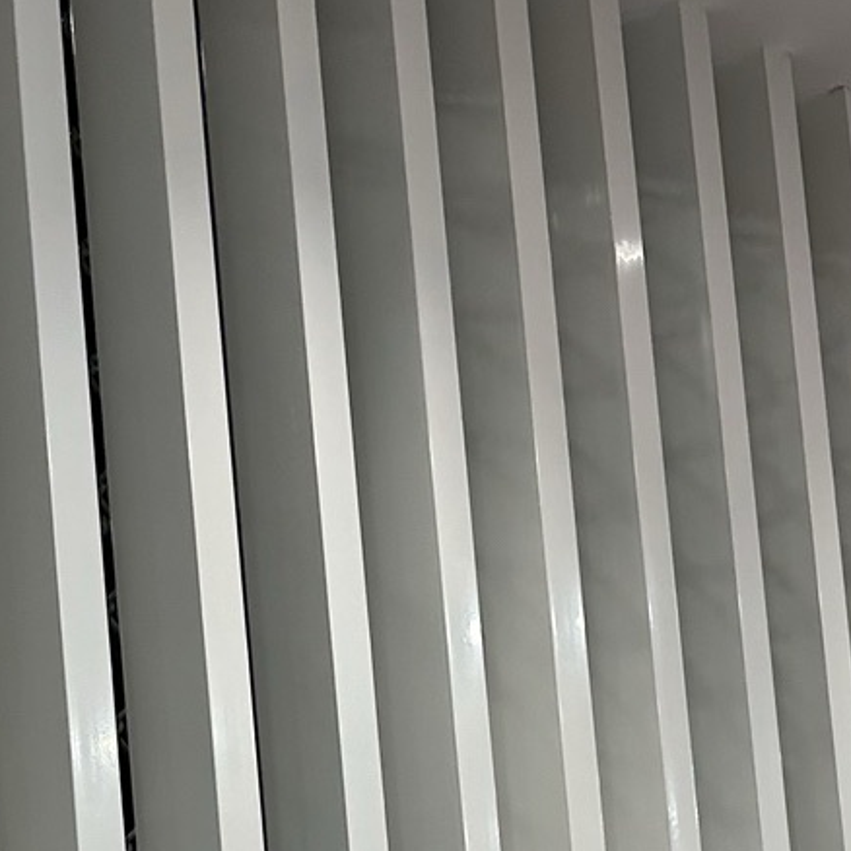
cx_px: 565
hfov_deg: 16.5
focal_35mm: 105
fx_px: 2920
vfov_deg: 15.8
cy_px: 1063
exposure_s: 1/100
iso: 50
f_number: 1.5
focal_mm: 5.7
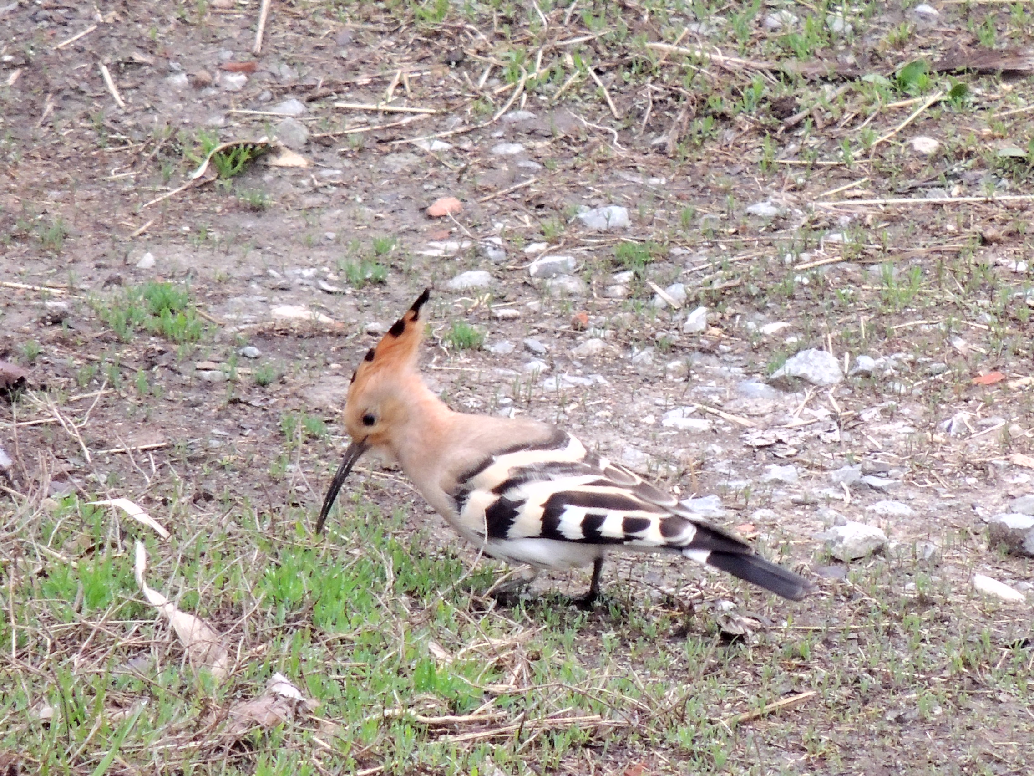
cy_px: 388
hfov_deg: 2.0
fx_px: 29871
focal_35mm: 1000
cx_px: 517
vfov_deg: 1.5
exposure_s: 1/125
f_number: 5.9
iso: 500
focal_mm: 180
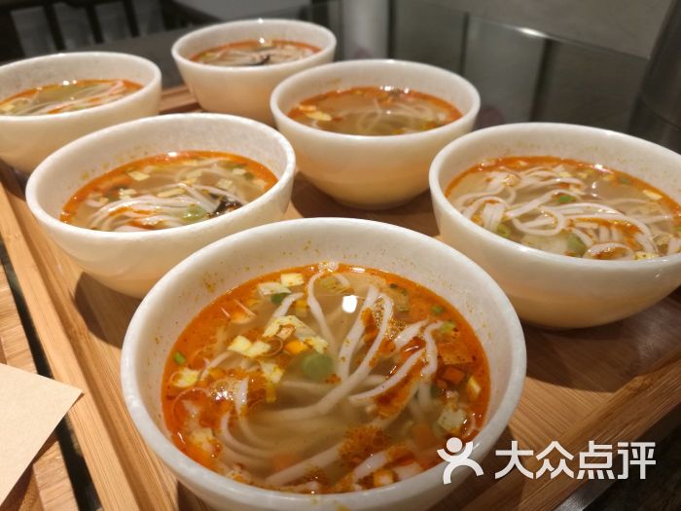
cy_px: 256
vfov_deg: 51.4
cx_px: 340
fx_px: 531
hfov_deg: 65.3
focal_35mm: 27
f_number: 2
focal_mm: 4.04
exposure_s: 1/33.3
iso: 160
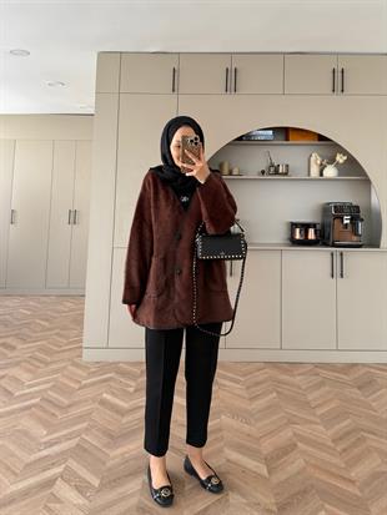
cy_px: 258
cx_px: 194
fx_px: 358
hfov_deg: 56.8
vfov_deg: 71.6
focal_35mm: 24
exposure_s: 1/121
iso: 160
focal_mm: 6.76
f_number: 1.78
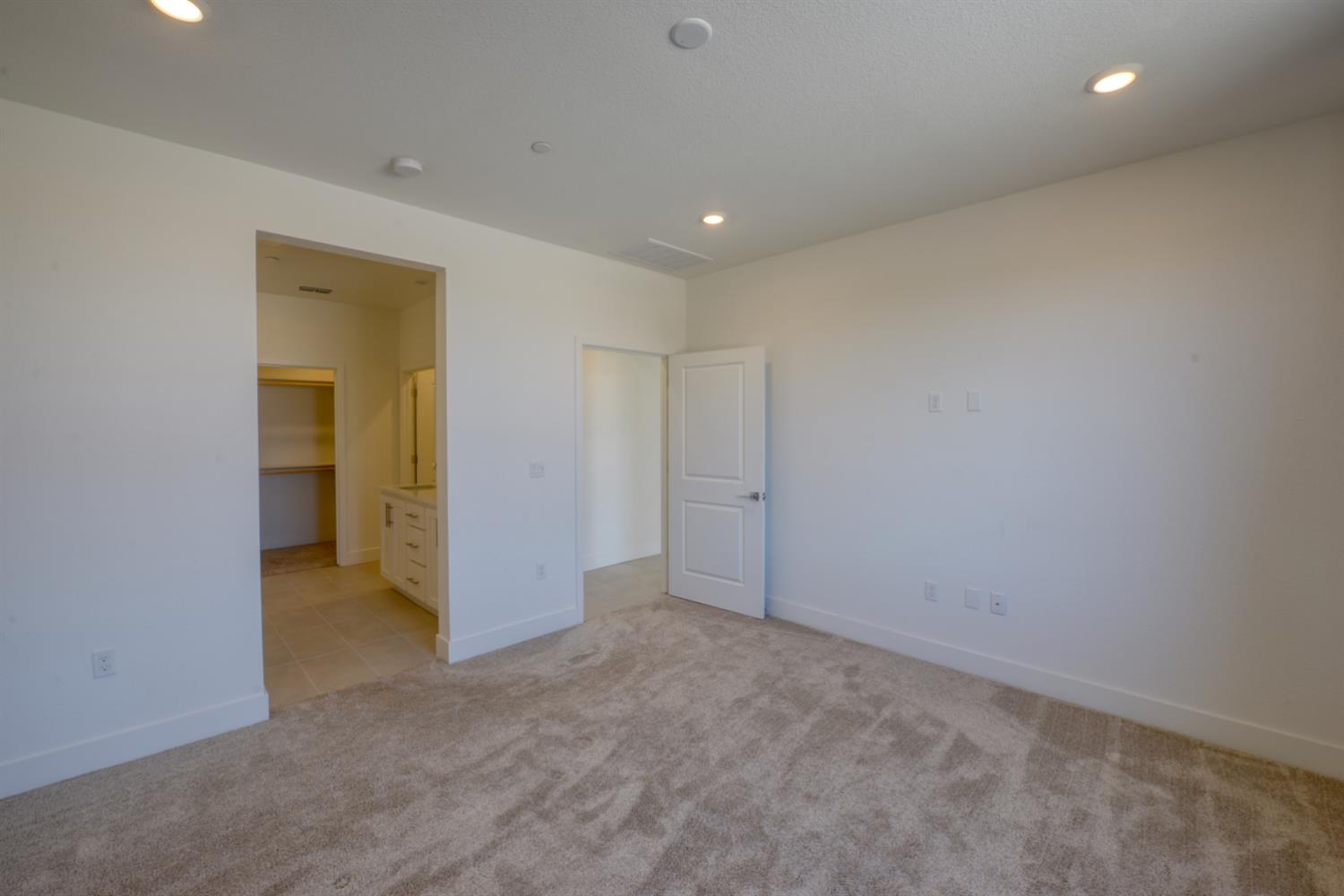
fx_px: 523
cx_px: 672
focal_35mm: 14
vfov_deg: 81.2
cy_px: 448
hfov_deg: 104.3
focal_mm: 14
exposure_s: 1/40
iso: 400
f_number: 10
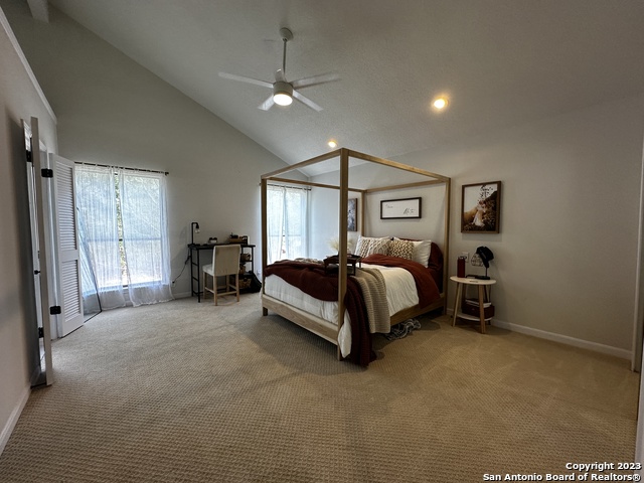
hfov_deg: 102.1
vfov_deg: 85.7
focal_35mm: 14
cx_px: 322
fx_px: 260
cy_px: 242
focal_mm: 2.22
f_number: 2.2
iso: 160
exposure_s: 1/120
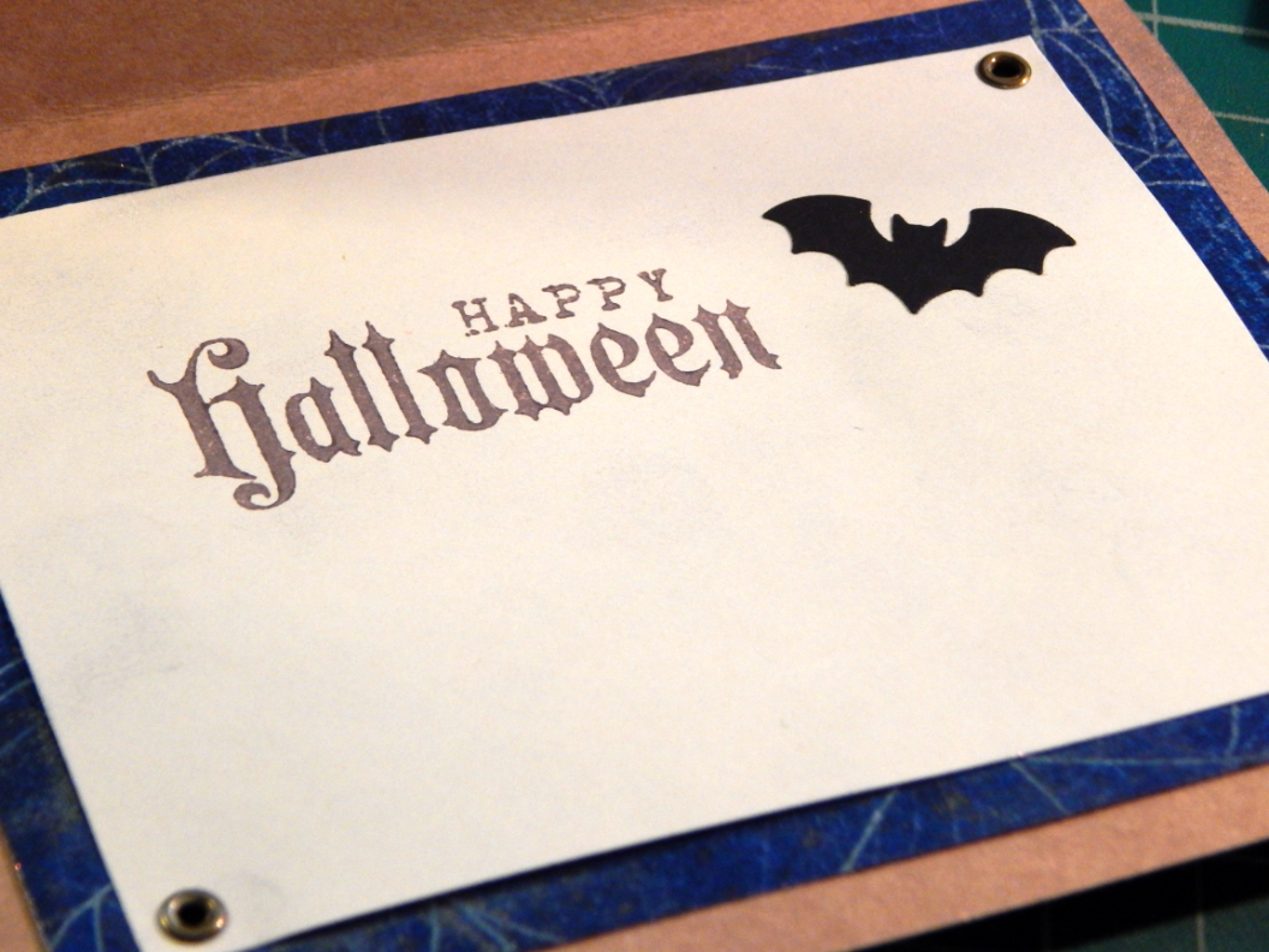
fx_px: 4179
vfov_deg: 13.0
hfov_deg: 17.3
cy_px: 476
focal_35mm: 114
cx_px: 634
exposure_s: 1/60
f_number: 4.6
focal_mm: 20.5
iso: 400
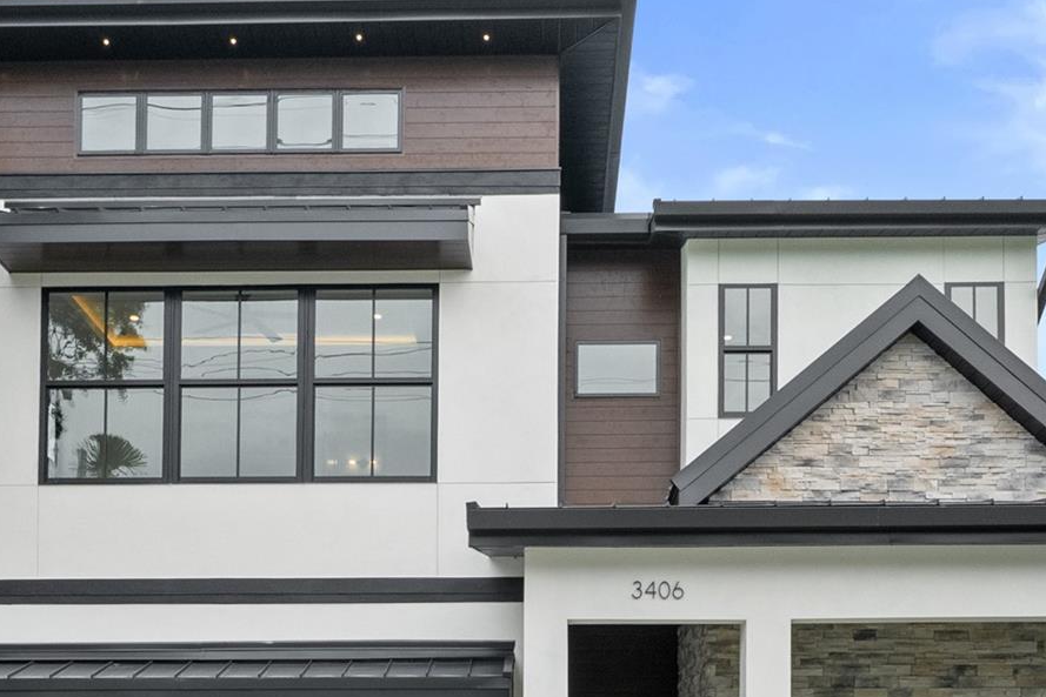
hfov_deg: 43.6
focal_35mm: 45
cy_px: 542
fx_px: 1308
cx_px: 520
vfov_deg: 29.3
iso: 3200
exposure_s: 1/50
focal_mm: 25
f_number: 11
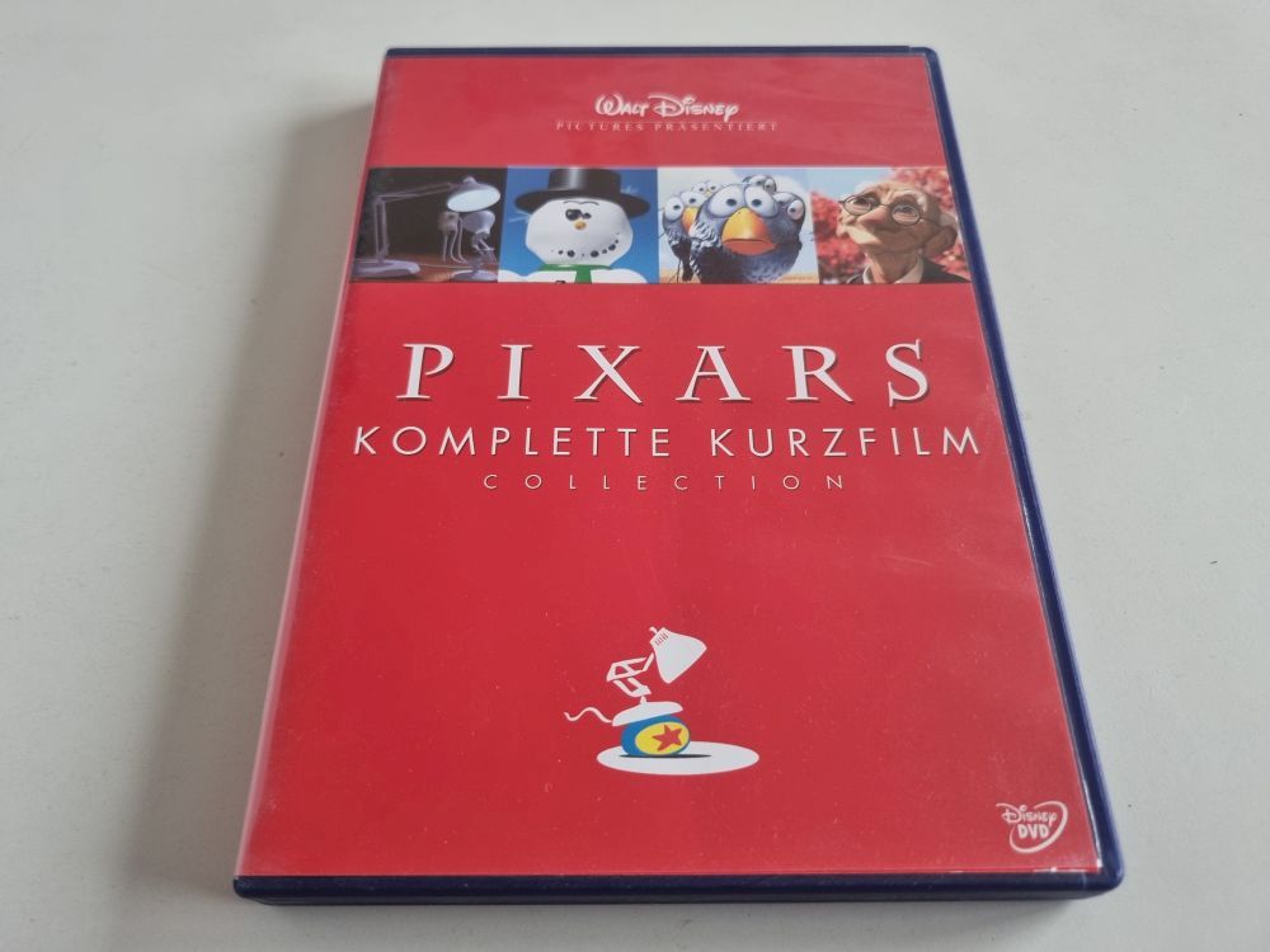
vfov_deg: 53.1
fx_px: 954
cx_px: 635
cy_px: 476
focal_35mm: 26
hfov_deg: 67.3
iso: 125
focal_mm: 5.4
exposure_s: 1/100
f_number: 1.8
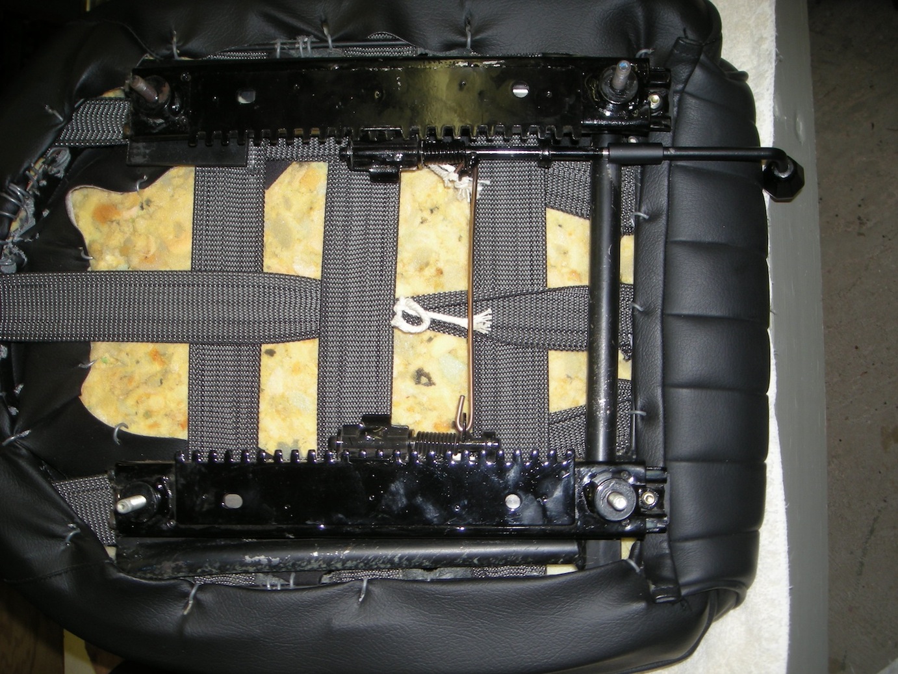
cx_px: 449
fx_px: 908
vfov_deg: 40.7
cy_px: 337
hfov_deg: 52.6
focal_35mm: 35
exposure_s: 1/30
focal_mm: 5.7
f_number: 2.8
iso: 50
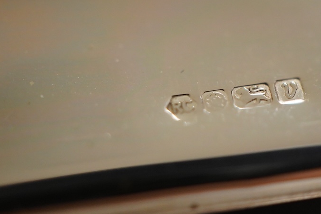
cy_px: 80
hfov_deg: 26.9
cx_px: 195
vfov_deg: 18.2
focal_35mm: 75
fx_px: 669
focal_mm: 30
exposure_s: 1/320
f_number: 3.5
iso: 2500
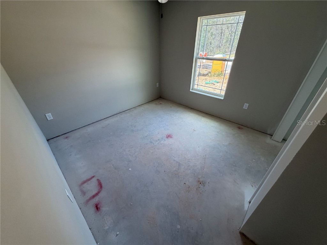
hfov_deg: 102.1
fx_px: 132
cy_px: 122
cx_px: 164
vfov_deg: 85.7
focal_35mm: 14
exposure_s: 1/121
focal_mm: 2.22
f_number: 2.2
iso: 160
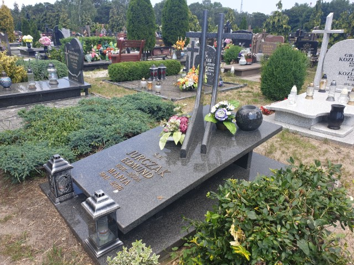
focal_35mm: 26
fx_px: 266
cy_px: 132
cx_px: 177
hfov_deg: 67.3
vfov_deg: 53.1
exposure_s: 1/426
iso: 50
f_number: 2.4
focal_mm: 4.3
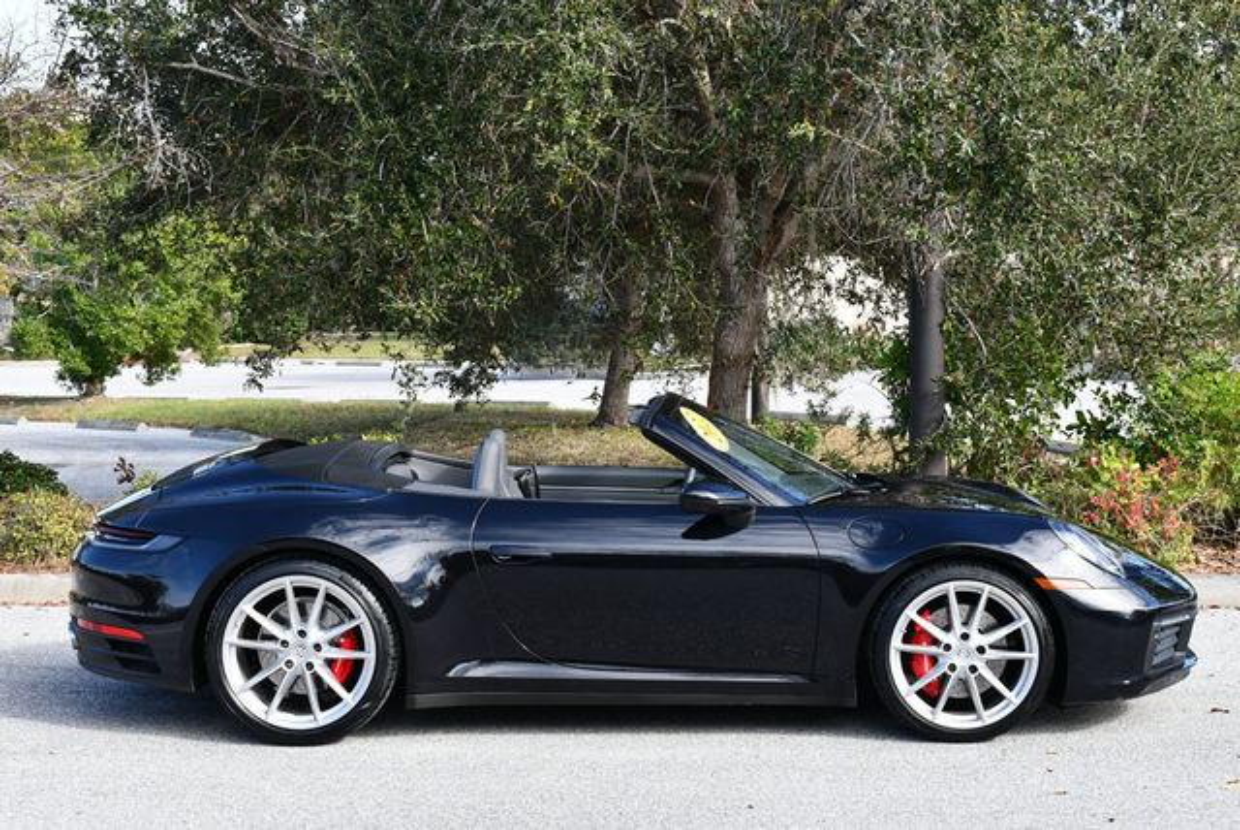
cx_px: 620
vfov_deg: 21.3
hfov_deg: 31.4
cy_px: 415
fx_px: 2206
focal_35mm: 64
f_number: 6.3
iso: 200
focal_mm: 32
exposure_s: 1/250
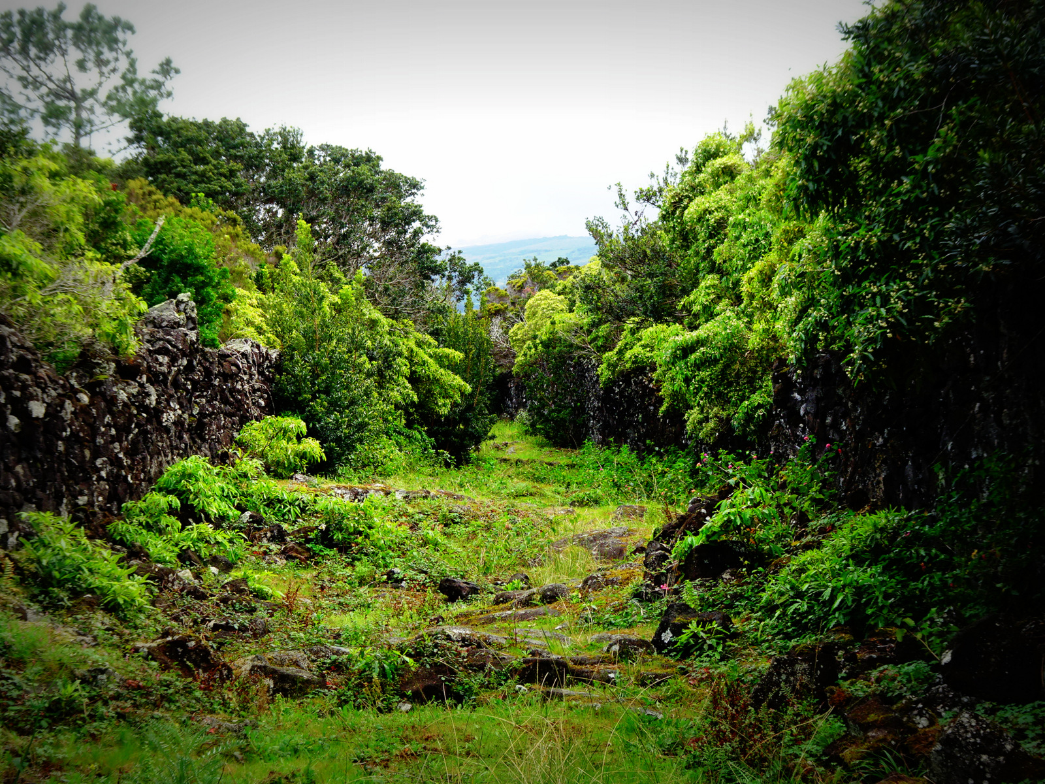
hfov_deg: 32.2
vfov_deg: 24.4
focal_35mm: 60
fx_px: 1811
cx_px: 522
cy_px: 392
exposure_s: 1/125
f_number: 4.5
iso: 80
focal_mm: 10.23
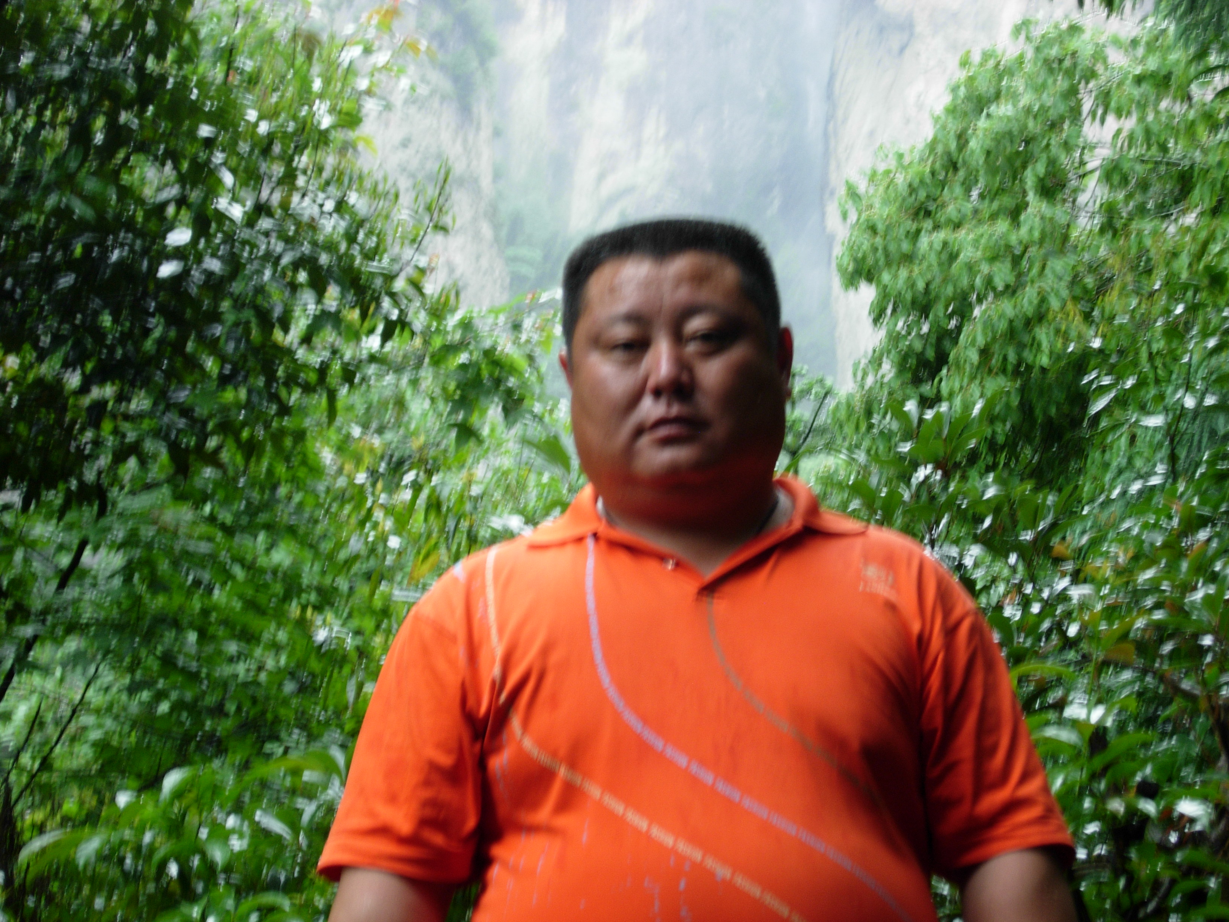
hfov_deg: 19.1
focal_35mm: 103
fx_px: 3657
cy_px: 461
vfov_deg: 14.4
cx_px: 614
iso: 50
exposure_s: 1/8.2
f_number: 4.7
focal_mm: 21.5
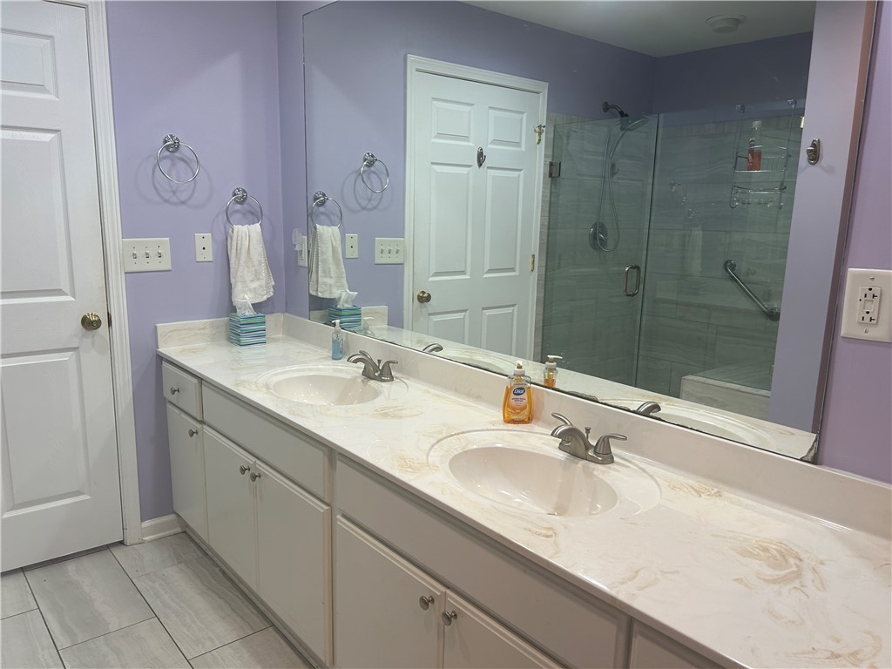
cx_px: 446
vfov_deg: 53.1
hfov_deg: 67.3
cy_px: 334
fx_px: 670
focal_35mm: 26
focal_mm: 5.7
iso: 80
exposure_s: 1/120
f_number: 1.5
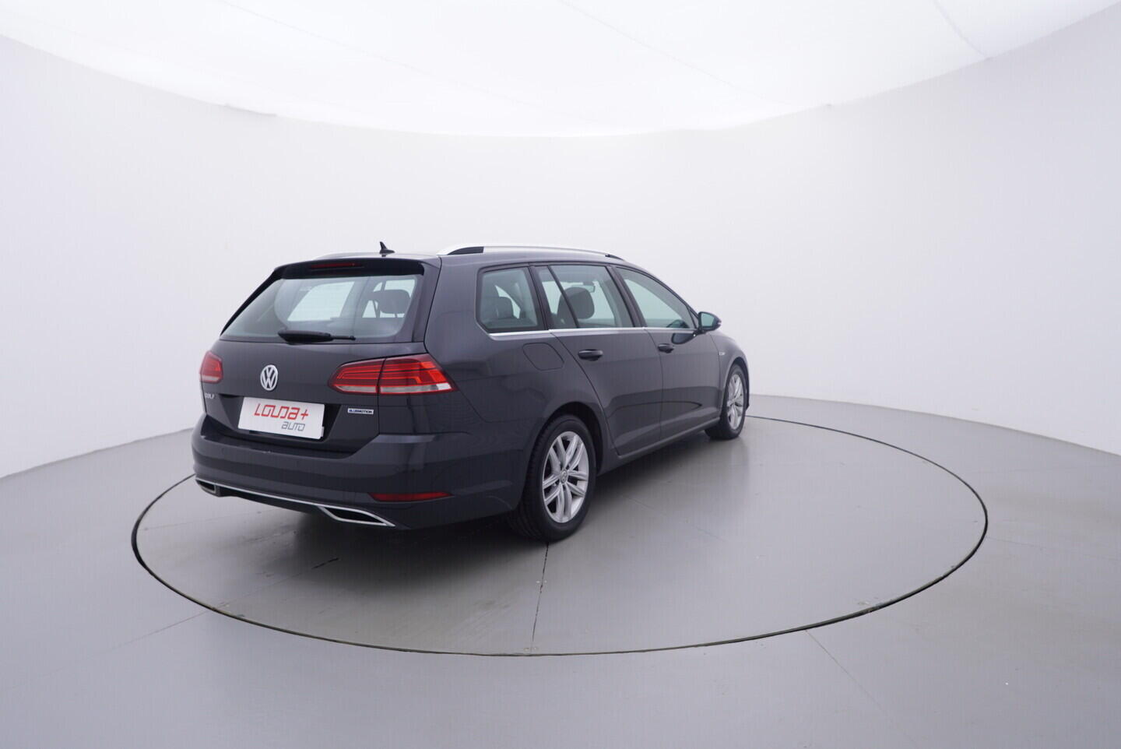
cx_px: 560
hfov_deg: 77.3
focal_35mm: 22
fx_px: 701
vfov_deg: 56.2
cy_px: 374
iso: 200
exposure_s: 1/80
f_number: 5
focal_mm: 15
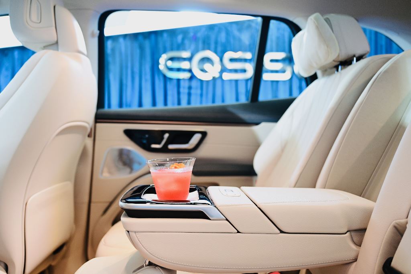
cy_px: 137
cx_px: 206
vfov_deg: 45.0
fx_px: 331
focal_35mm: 29
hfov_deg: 63.7
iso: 500
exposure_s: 1/25
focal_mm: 29
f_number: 2.8
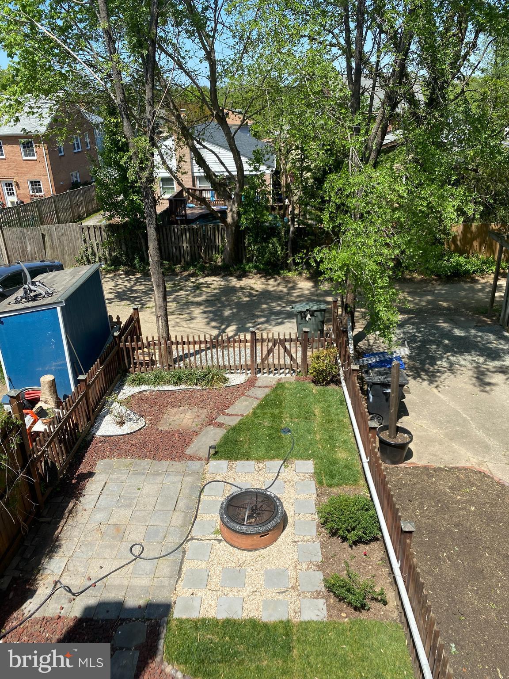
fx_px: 510
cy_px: 340
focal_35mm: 26
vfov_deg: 67.3
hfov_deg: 53.1
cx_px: 254
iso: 32
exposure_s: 1/1504
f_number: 1.8
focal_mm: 4.25
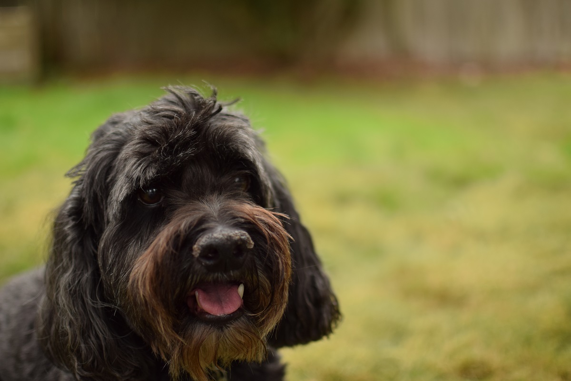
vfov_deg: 25.8
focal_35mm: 52
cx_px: 286
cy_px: 190
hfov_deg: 37.9
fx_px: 833
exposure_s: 1/800
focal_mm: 35
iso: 250
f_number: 1.8
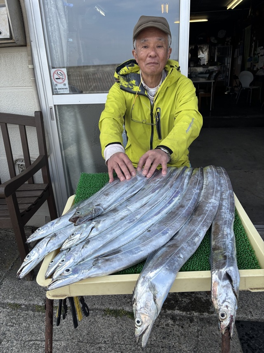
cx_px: 132
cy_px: 176
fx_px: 265
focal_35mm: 26
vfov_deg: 67.3
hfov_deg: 53.0
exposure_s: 1/1263
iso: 50
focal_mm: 5.96
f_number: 1.6
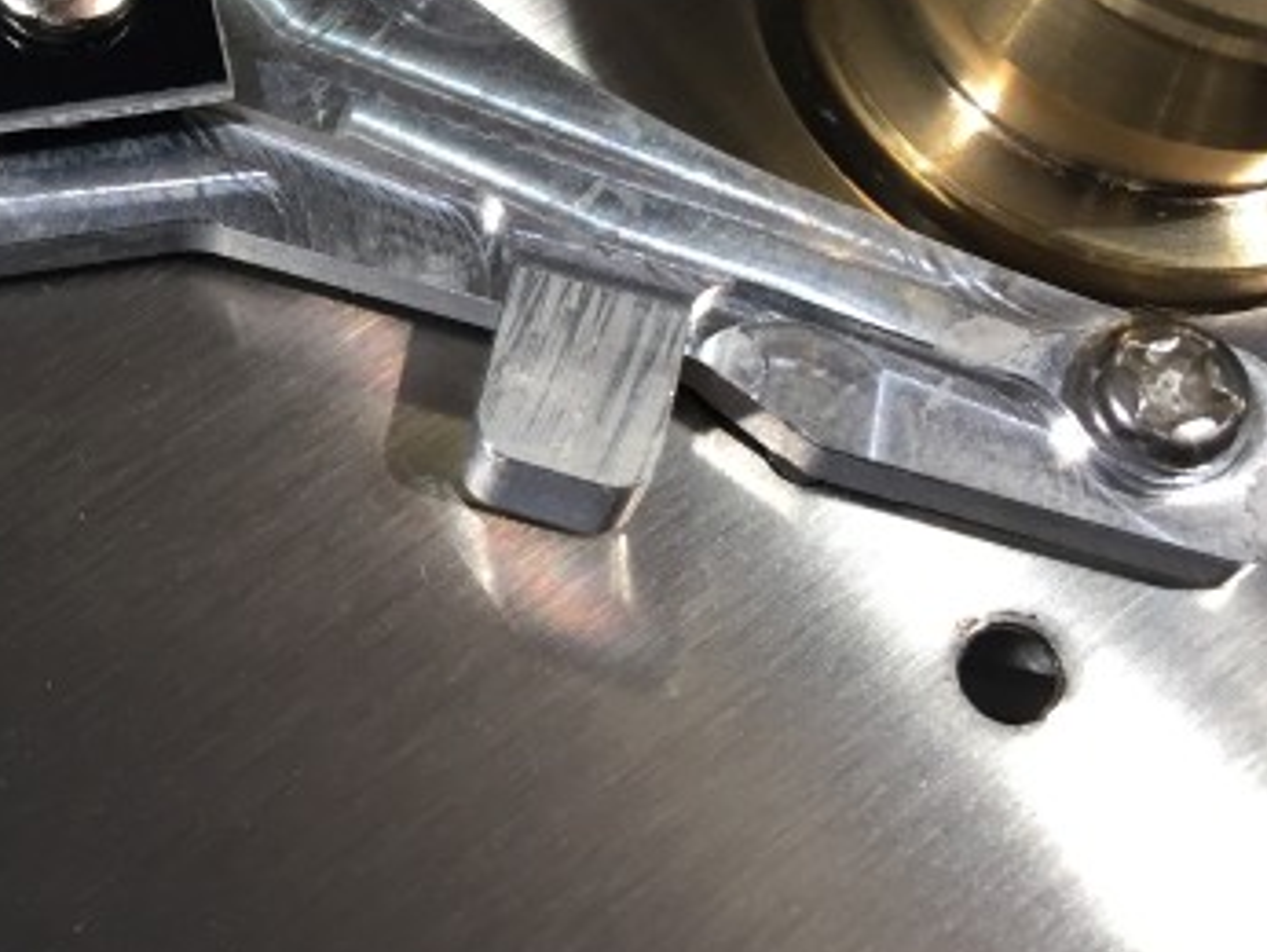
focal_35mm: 67
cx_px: 157
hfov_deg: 28.0
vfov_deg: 21.3
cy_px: 48
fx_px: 2454
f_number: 2.2
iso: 40
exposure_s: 1/33
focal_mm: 4.15
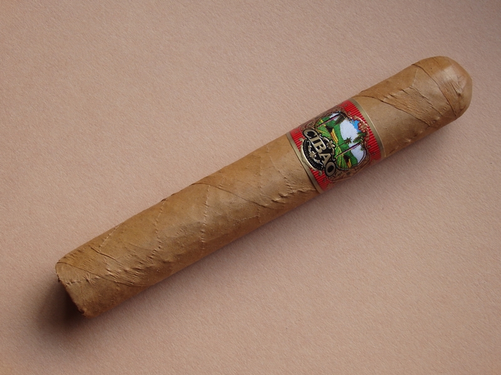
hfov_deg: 32.2
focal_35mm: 60
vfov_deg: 24.4
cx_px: 250
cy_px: 188
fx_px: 868
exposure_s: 1/50
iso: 125
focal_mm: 10.8
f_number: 4.2
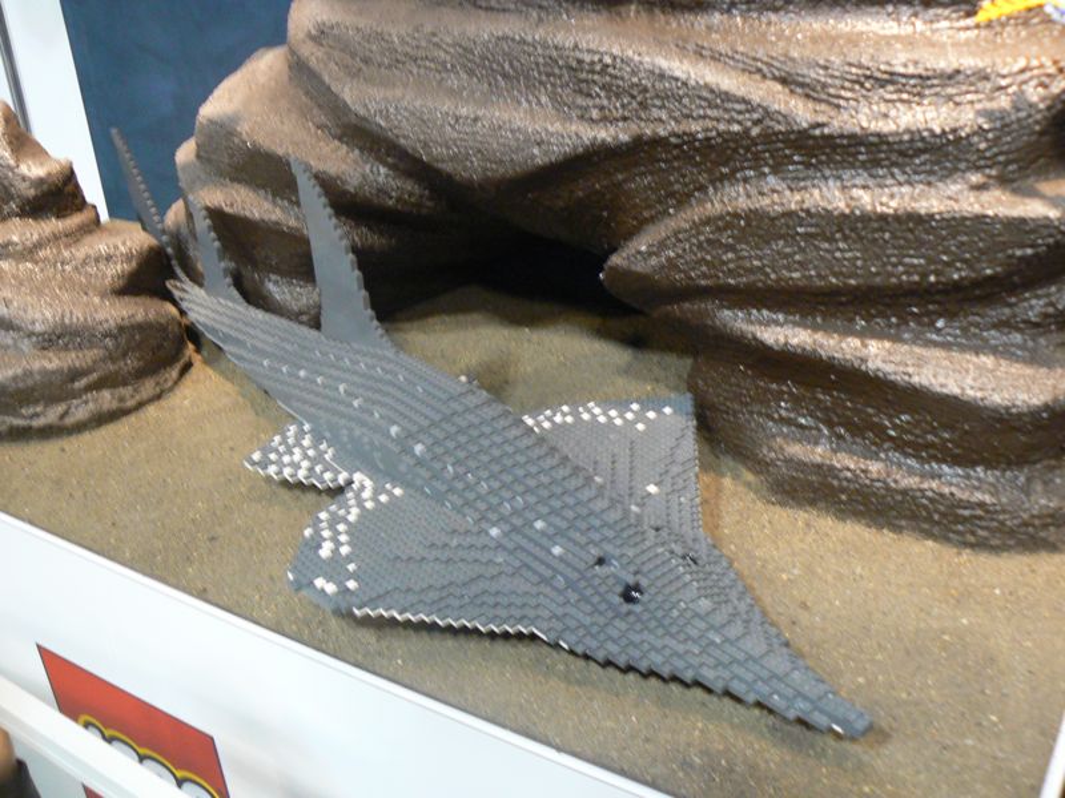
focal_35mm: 36
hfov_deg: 51.4
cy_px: 399
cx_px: 532
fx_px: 1108
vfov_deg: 39.7
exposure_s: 1/15
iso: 200
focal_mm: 6
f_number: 2.8
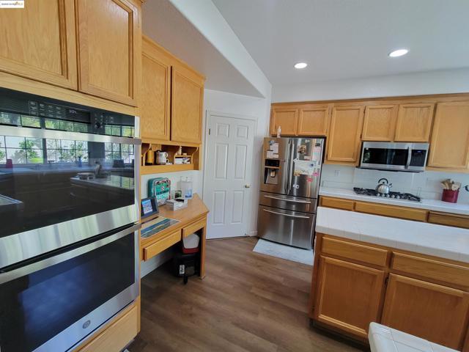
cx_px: 234
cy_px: 176
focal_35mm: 13
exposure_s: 1/60
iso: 200
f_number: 2.2
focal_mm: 2.2
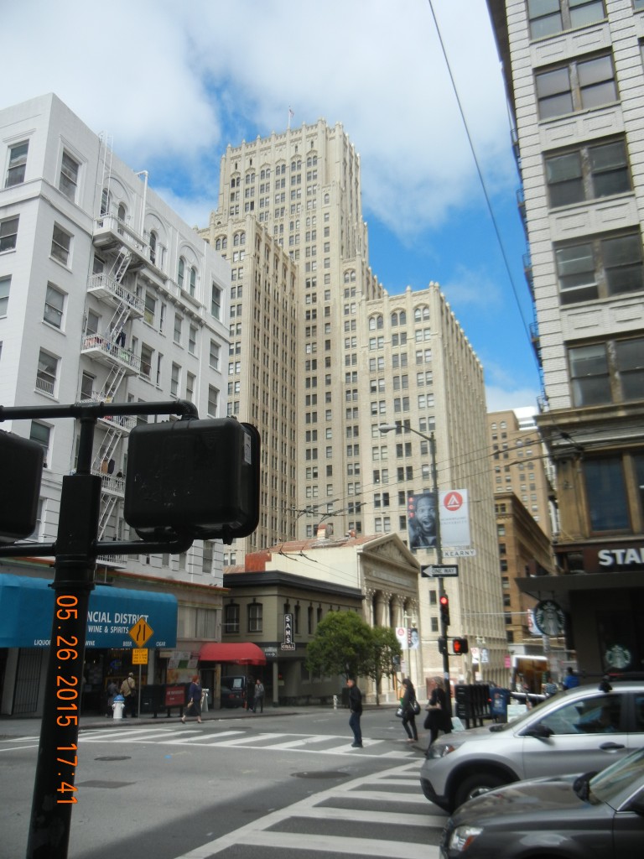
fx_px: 744
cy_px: 430
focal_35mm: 30
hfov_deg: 46.8
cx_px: 322
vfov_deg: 60.0
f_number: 7
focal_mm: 5.4
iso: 160
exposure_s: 1/336
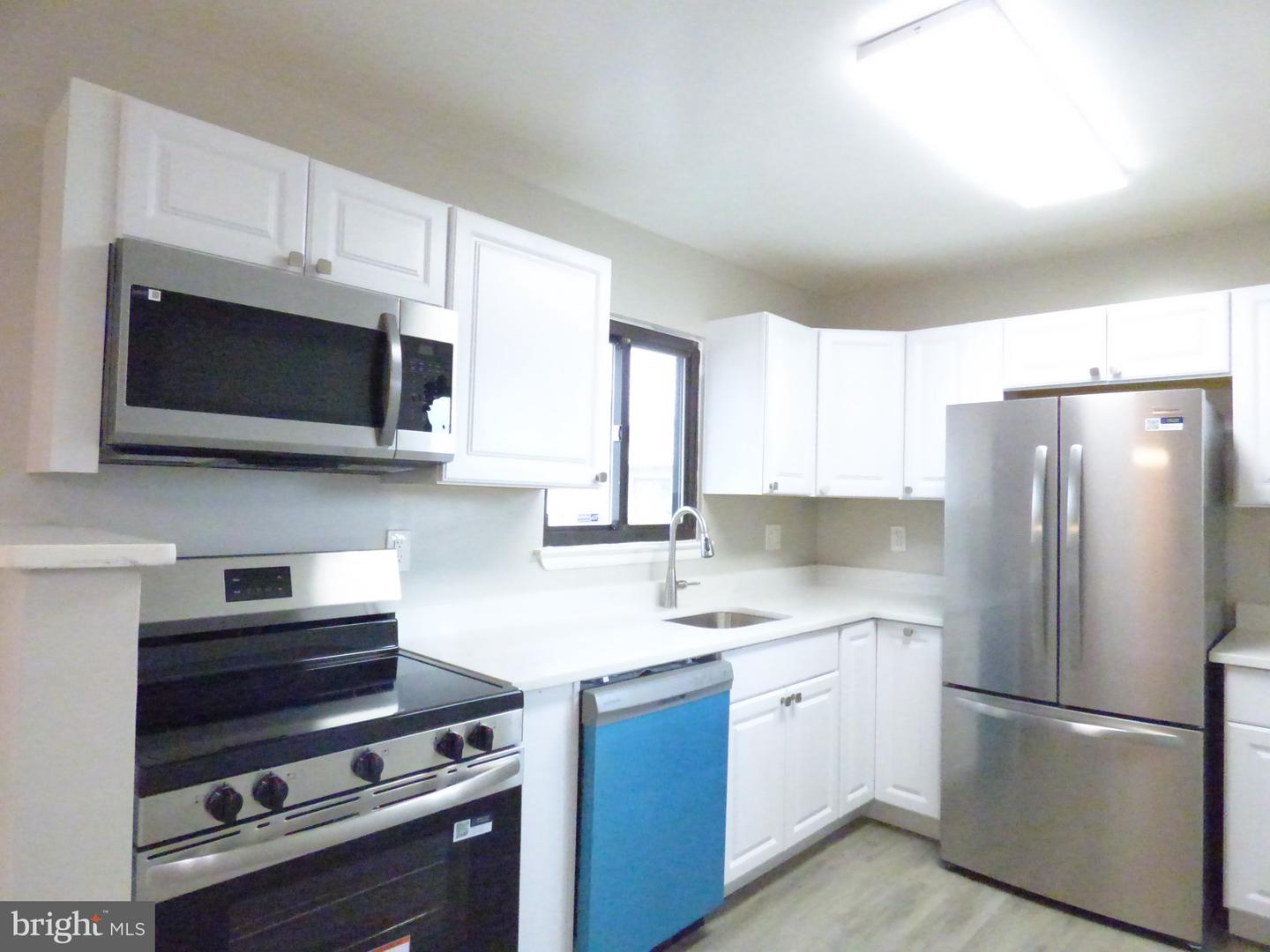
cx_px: 635
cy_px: 476
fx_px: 734
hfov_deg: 81.7
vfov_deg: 66.0
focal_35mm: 20
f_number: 3.2
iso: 3200
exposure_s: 1/320
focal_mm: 3.58
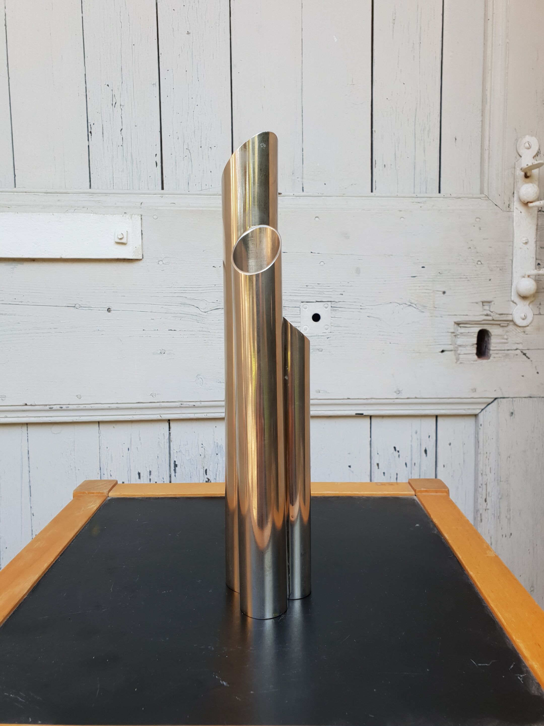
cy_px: 363
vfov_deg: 67.3
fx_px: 545
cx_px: 272
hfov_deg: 53.1
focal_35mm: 26
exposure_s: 1/100
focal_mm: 4.3
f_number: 2.4
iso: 50
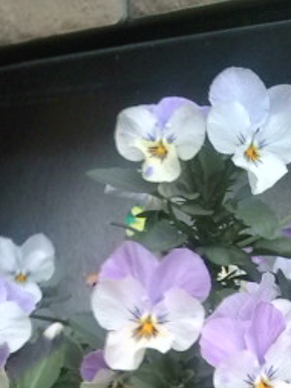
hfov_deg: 18.2
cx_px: 178
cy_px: 477
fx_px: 907
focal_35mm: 81
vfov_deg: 22.1
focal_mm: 3.3
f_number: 2.8
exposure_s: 1/25
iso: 80
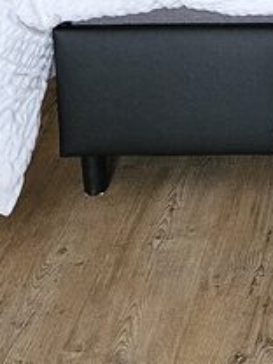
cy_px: -336
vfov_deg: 13.1
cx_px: 551
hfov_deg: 10.3
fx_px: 1399
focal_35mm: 133
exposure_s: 1/100
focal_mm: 5.4
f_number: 1.8
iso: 640
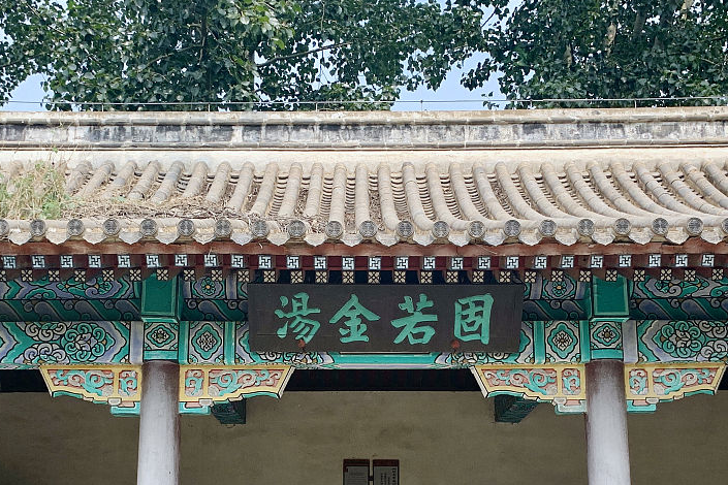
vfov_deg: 28.3
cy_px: 422
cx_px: 365
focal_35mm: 46
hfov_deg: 42.7
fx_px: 930
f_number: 1.8
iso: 25
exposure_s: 1/903
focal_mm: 4.25
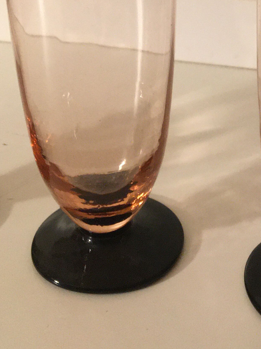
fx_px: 714
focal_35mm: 71
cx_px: 213
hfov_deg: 20.5
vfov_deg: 26.3
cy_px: 19
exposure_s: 1/33
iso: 200
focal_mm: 4.15
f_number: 2.2
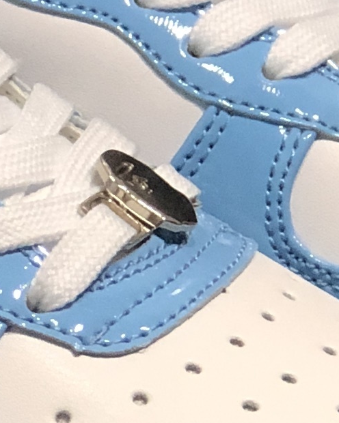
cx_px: -102
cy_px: 291
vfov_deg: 5.3
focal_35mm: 362
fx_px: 4540
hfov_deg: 4.3
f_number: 2.8
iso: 50
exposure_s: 1/30
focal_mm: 6.6
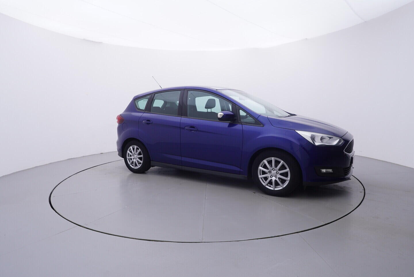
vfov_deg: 56.2
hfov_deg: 77.3
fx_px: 259
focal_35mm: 22
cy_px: 138
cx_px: 207
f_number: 5
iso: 200
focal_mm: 15
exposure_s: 1/80
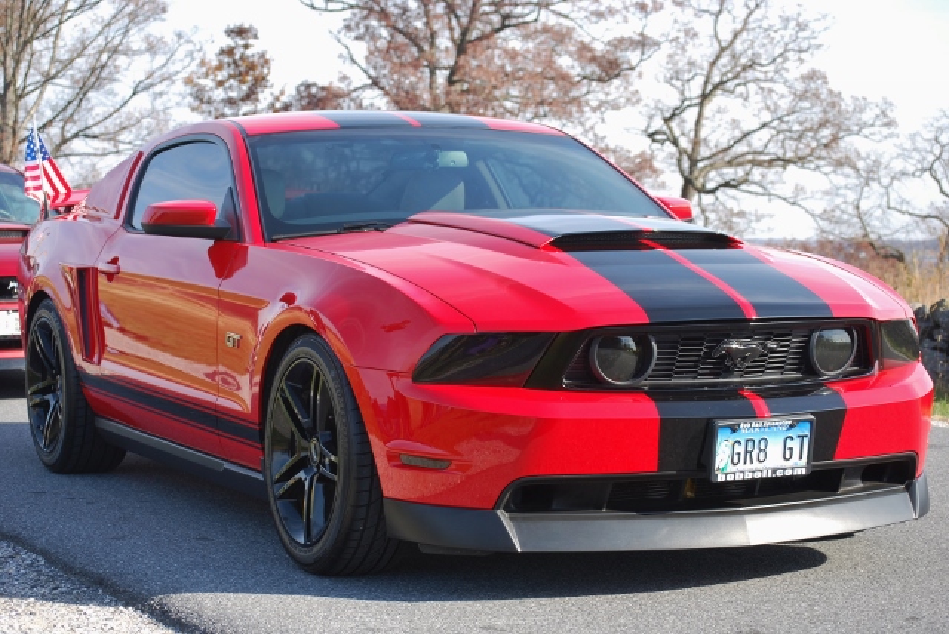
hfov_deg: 24.6
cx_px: 474
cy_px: 317
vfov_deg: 16.6
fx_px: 2177
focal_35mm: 82
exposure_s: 1/125
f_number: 5.6
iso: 125
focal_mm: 55
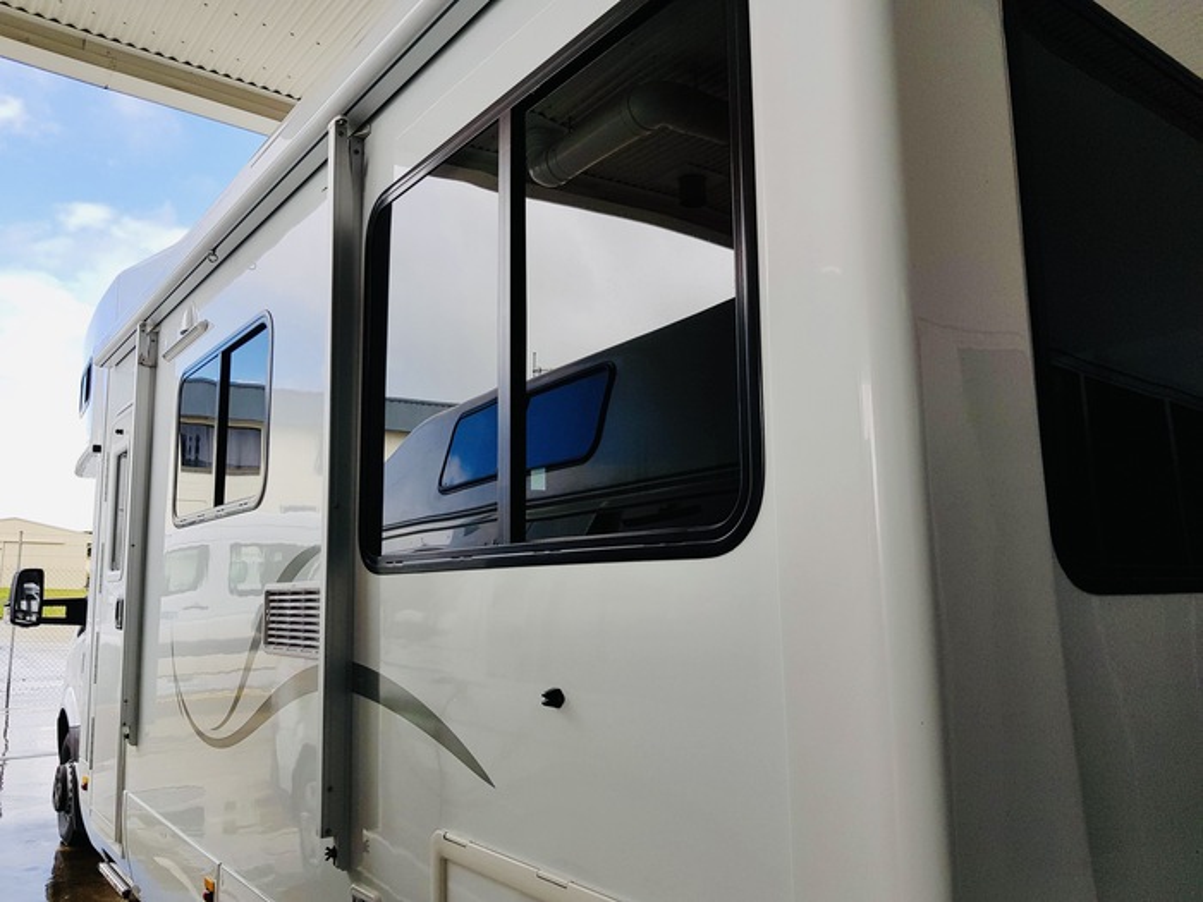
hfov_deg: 67.3
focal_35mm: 26
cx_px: 602
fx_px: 904
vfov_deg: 53.1
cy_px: 451
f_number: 1.7
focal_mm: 4.2
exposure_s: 1/680
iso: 40
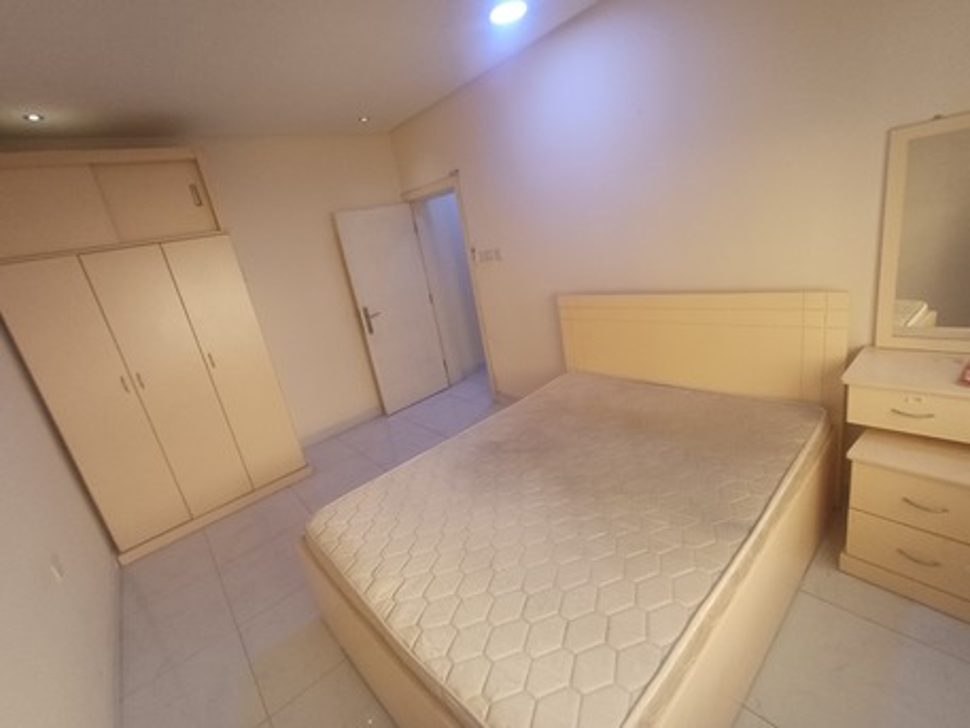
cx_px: 485
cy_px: 364
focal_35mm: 16
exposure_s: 1/50
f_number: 2.2
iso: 160
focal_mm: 1.64
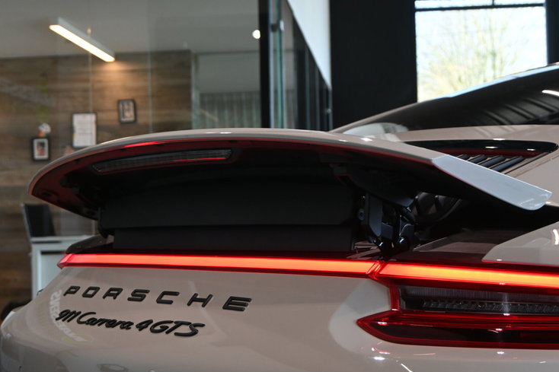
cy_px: 199
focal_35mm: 68
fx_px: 1056
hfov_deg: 29.6
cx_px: 255
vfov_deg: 20.0
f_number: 5
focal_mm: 32.5
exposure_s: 1/200
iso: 400
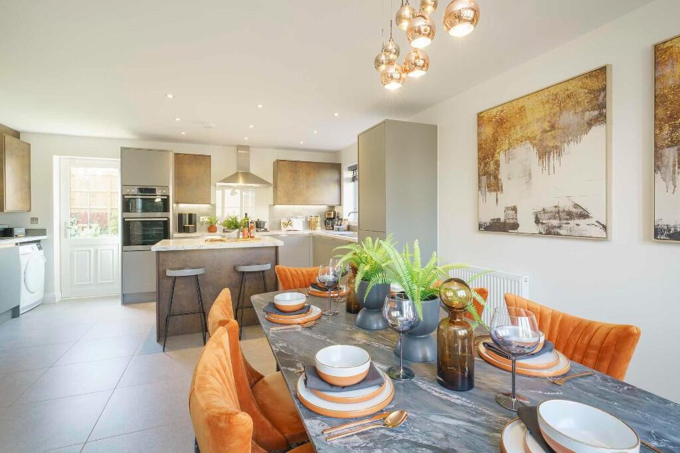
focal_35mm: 17
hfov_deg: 92.9
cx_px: 340
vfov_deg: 70.1
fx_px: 323
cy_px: 226
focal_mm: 17.1
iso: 100
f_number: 11
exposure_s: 1/2
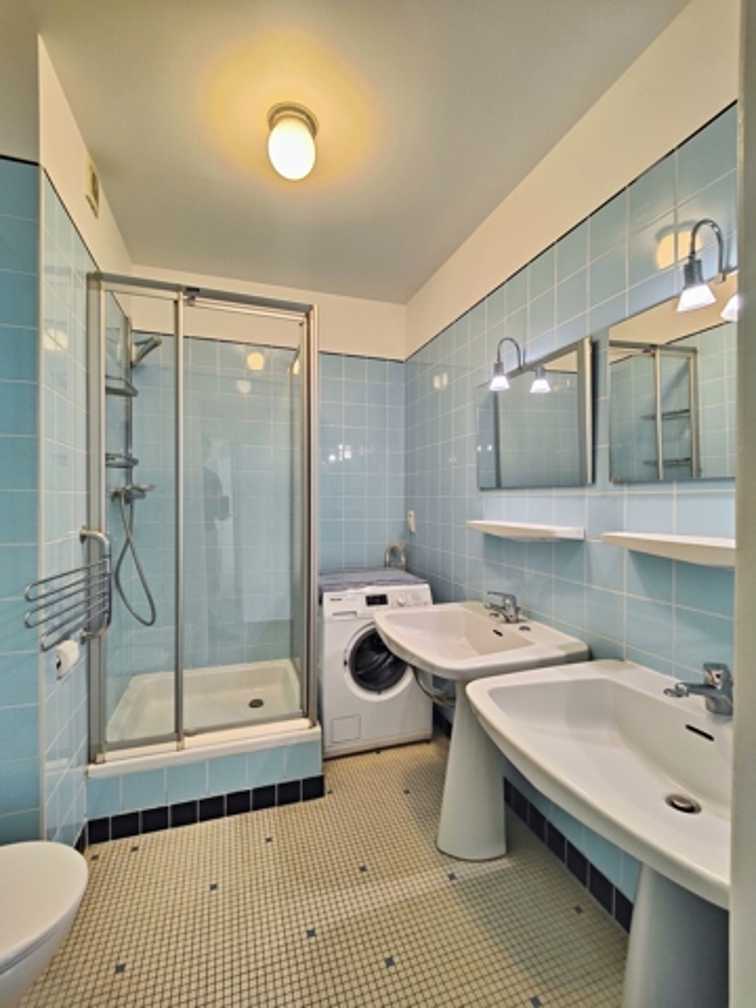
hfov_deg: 81.7
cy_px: 504
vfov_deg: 98.2
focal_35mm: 15
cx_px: 378
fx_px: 437
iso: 640
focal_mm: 3.5
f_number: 2.2
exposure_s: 1/33
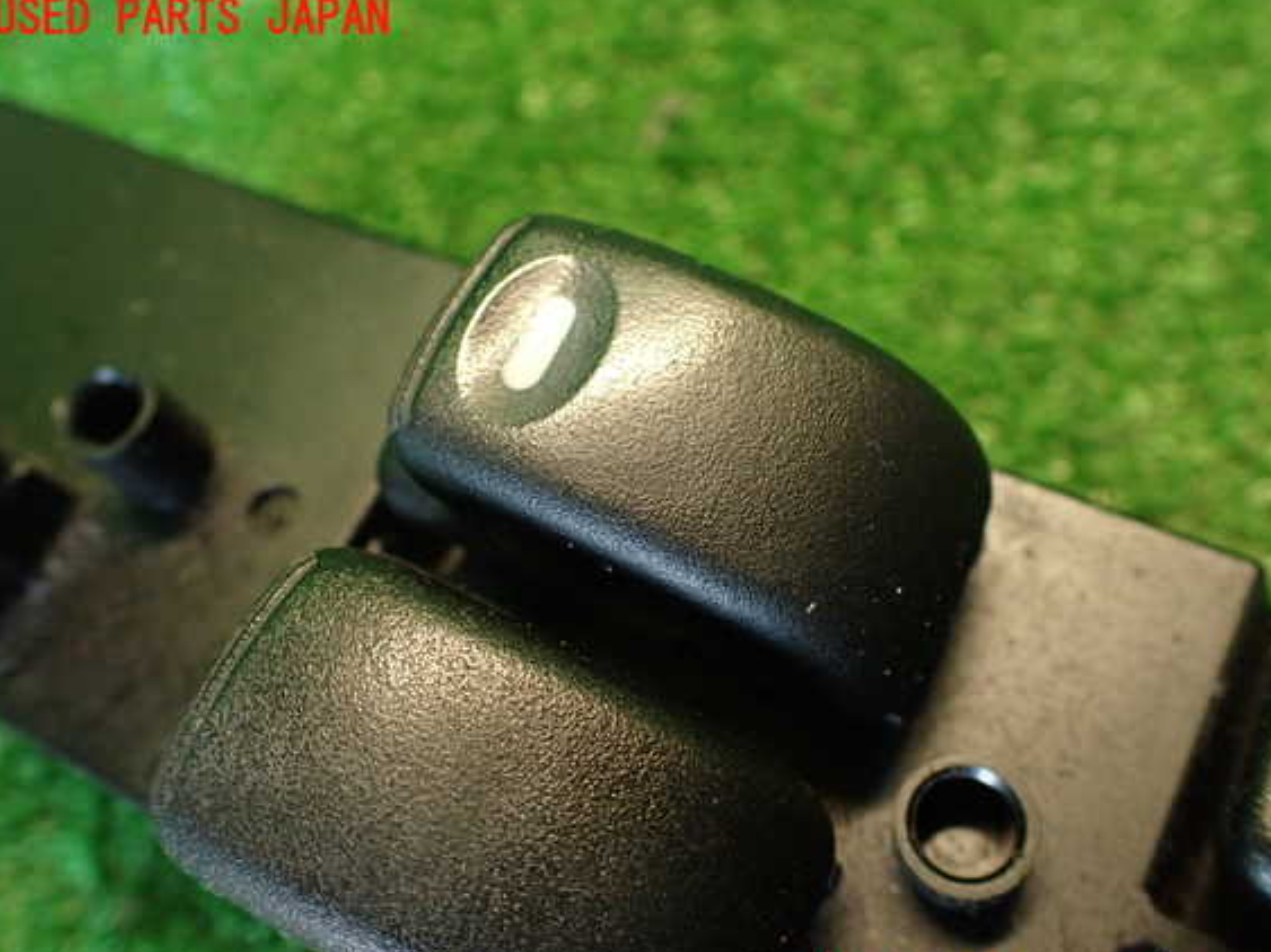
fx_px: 1175
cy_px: 499
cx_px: 657
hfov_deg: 56.8
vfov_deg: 44.1
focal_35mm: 32
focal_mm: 5.4
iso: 400
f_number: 2.3
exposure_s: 1/30
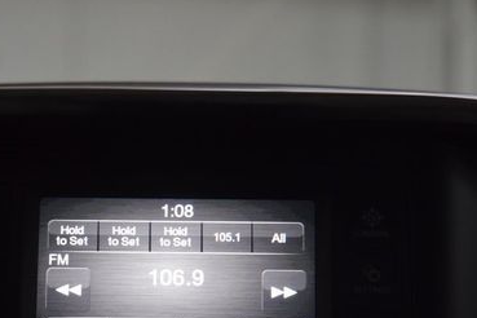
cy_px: 270
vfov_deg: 7.5
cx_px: 173
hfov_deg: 11.3
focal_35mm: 182
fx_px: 2411
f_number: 4.5
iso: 1600
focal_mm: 70
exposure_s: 1/125
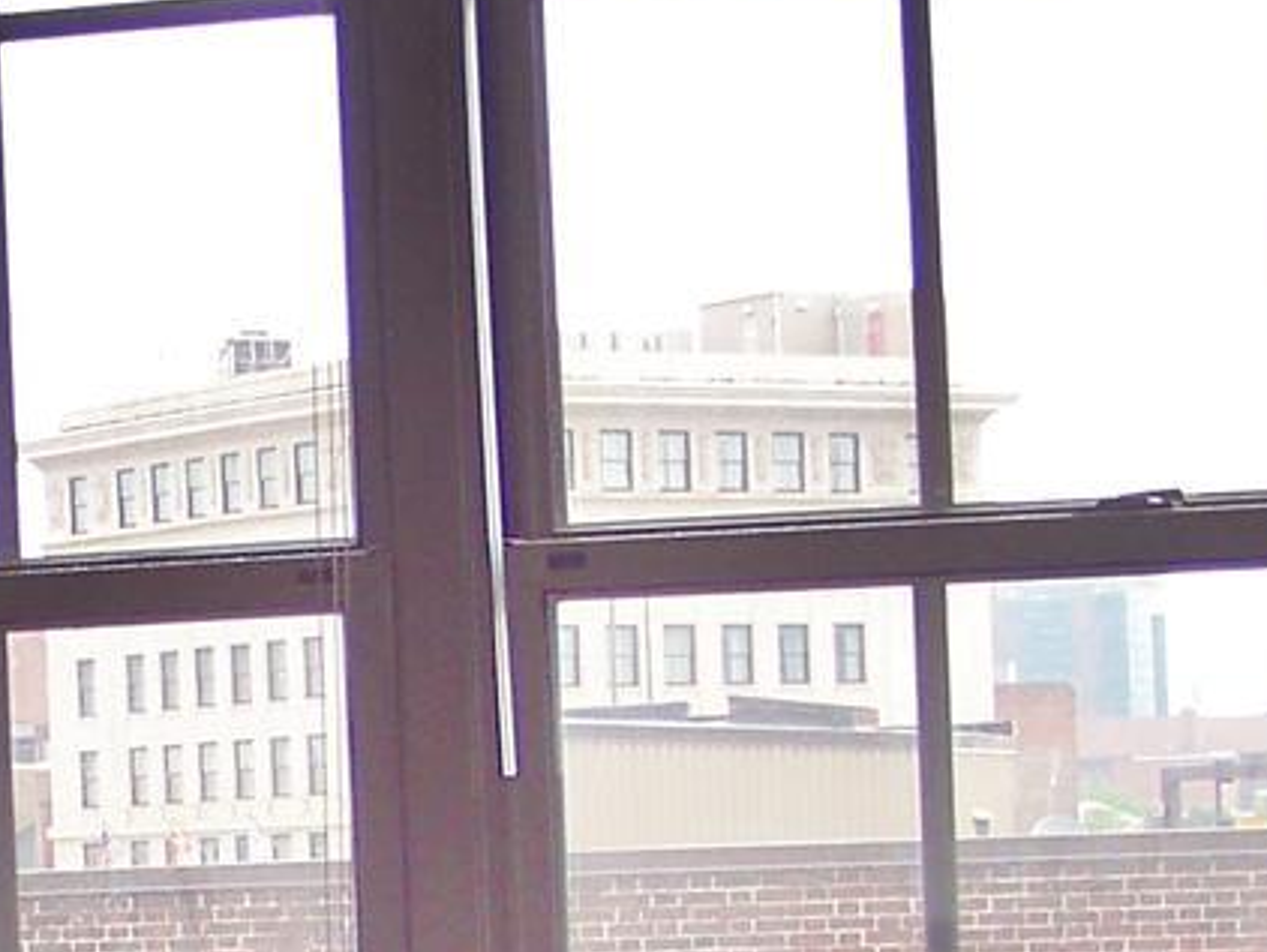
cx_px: 63
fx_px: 5860
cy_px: 1057
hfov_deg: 12.2
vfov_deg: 9.2
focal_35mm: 160
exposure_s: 1/160
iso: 64
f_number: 2.8
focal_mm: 5.85
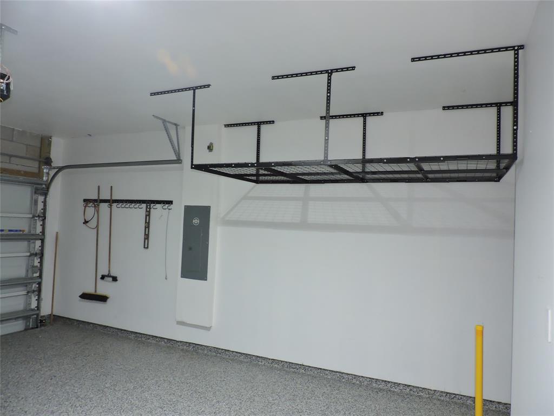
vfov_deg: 56.8
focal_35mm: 24
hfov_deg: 71.6
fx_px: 384
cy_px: 208
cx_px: 277
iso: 560
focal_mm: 4.3
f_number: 3
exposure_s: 1/40
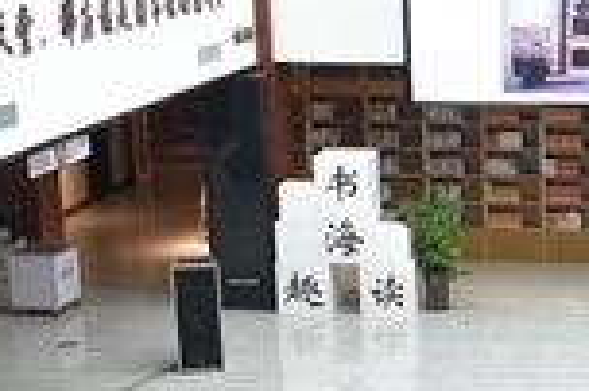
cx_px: 721
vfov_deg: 13.4
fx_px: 1651
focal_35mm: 101
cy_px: 381
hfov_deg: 19.0
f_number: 4
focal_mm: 24
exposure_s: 1/60
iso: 400
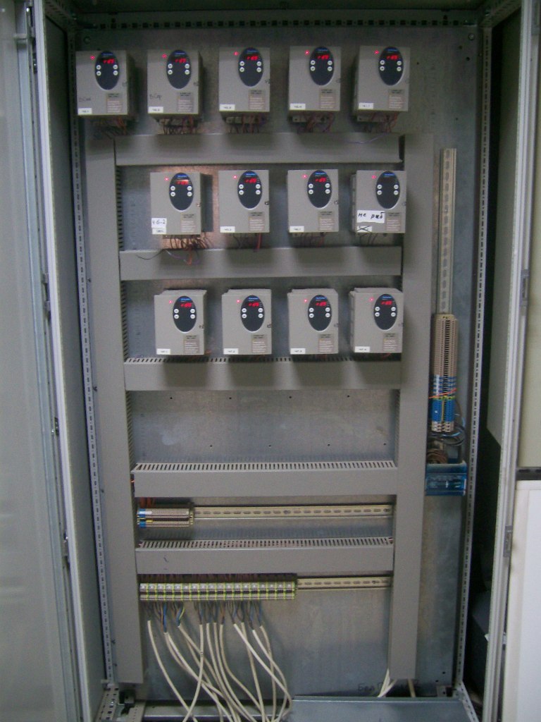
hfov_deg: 40.7
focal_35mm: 35
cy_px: 361
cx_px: 270
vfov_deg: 52.6
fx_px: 729
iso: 160
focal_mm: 5.8
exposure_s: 1/8
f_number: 2.8
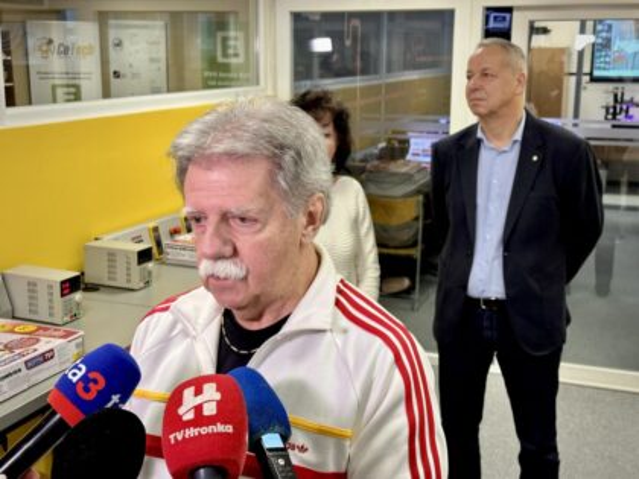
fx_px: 886
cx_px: 320
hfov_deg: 39.7
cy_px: 240
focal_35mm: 48
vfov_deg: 30.3
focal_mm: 6.86
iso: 100
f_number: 1.78
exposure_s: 1/50
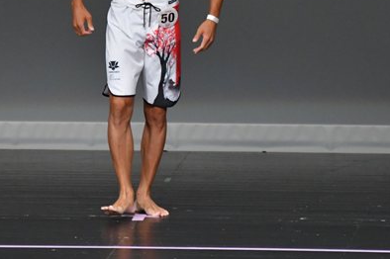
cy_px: 19
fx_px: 7350
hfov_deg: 3.0
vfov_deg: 2.0
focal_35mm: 679
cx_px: 159
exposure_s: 1/400
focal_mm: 230
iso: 4000
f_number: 5.6
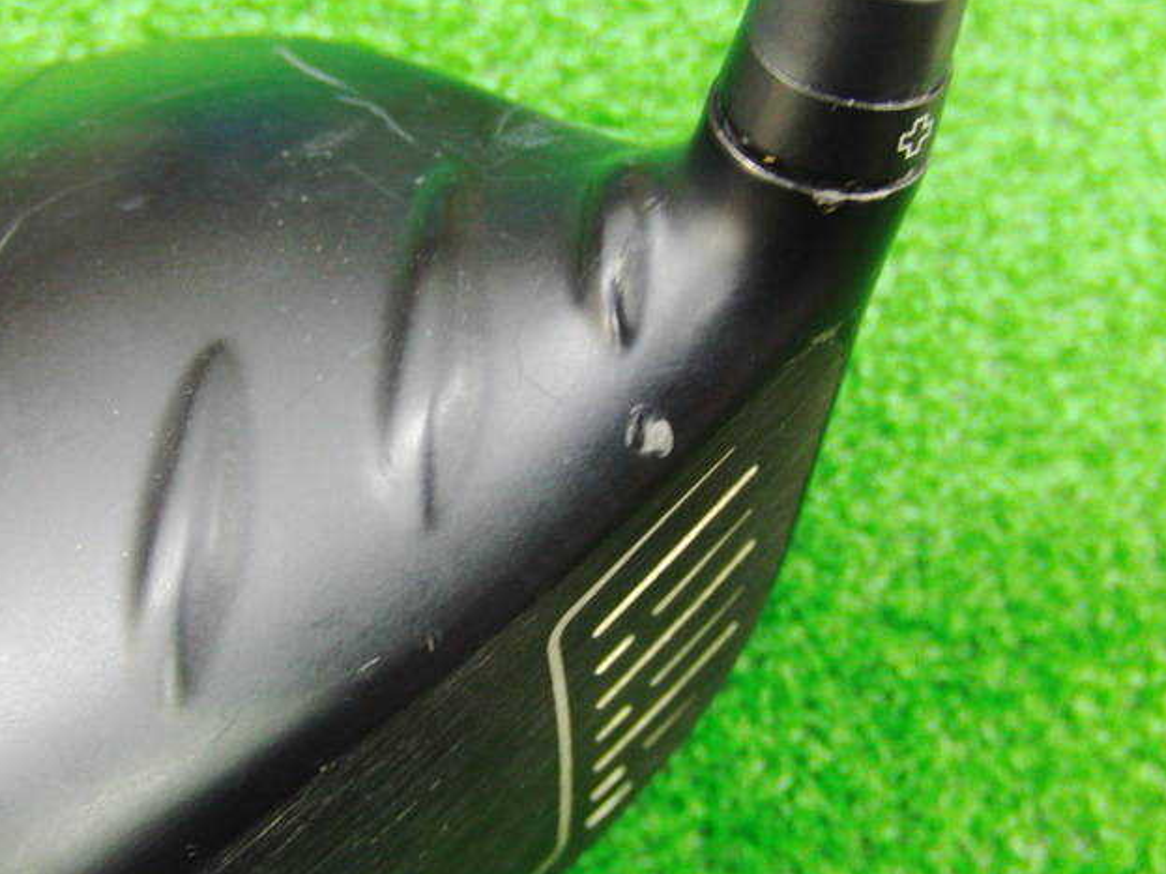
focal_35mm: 38
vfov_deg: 37.7
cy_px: 429
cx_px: 584
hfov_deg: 49.0
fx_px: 1280
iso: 400
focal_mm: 6.42
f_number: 3.6
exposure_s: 1/10
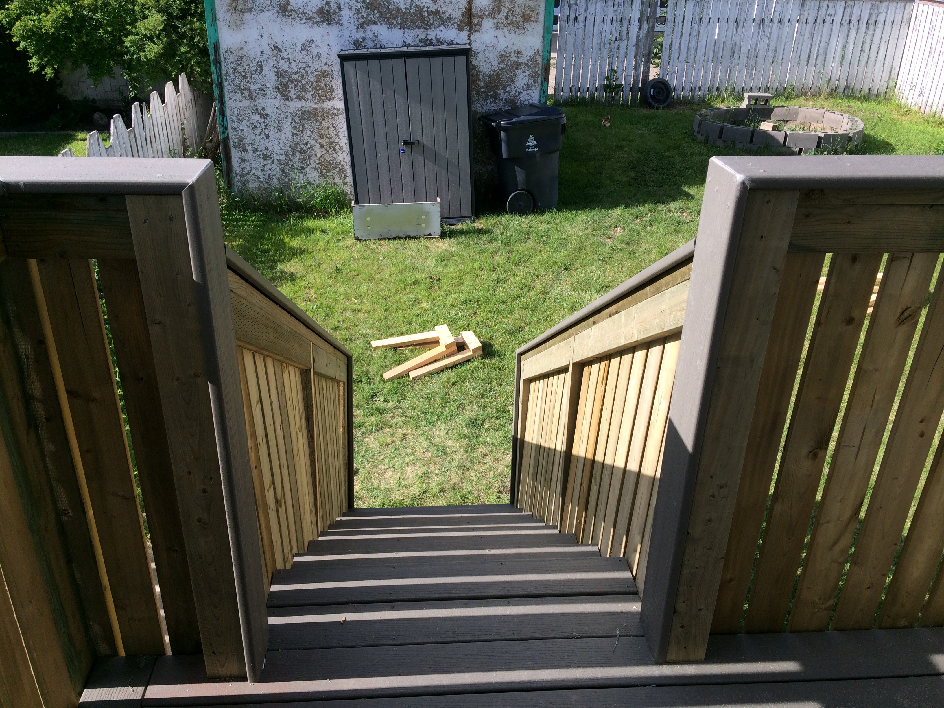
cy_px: 354
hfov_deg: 61.7
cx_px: 472
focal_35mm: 29
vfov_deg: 48.2
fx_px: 791
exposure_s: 1/1080
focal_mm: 4.15
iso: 32
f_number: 2.2
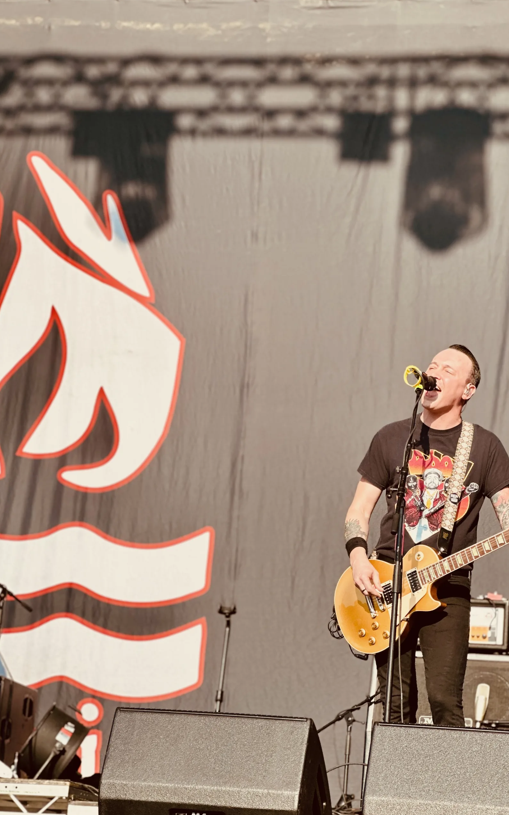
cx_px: 281
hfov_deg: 15.9
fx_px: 1820
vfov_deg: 25.2
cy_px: 408
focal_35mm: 82
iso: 32
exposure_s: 1/428
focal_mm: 9
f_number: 2.8
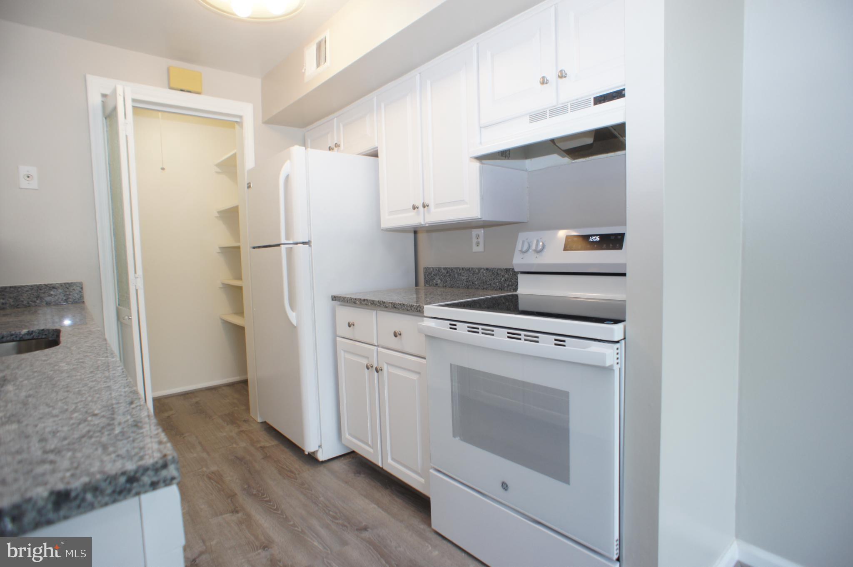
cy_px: 284
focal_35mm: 24
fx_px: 568
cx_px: 426
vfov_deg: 53.1
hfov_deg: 73.8
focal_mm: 16
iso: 200
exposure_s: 1/40
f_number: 3.5
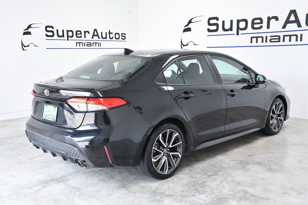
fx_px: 334
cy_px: 102
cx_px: 154
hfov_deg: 49.6
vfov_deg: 34.2
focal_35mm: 39
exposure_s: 1/320
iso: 2500
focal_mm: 26
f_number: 9
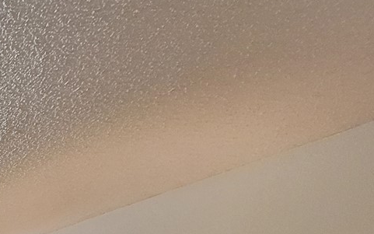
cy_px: 552
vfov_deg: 15.0
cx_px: -358
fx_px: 561
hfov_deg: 20.0
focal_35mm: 55
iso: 400
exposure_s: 1/60
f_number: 2.2
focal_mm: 2.2
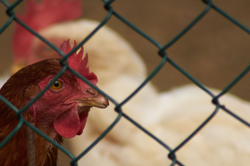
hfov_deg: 1.9
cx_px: 100
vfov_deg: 1.3
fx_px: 7526
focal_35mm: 1084
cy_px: 96
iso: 2000
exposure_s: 1/2000
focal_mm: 600
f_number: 11
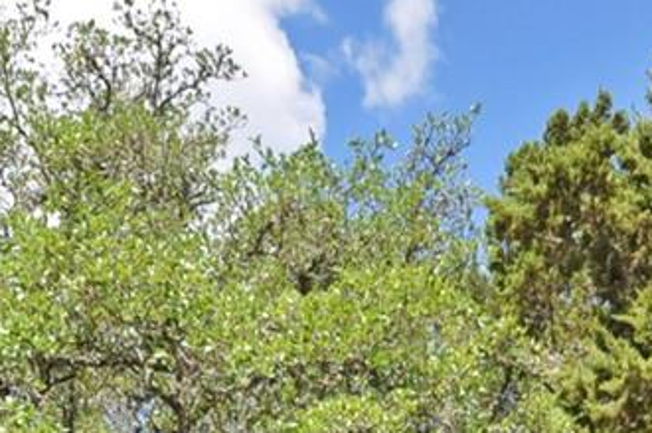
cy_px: 931
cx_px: 502
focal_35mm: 93
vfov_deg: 12.5
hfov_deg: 21.7
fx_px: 1682
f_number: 5.6
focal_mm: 10
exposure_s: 1/500
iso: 250
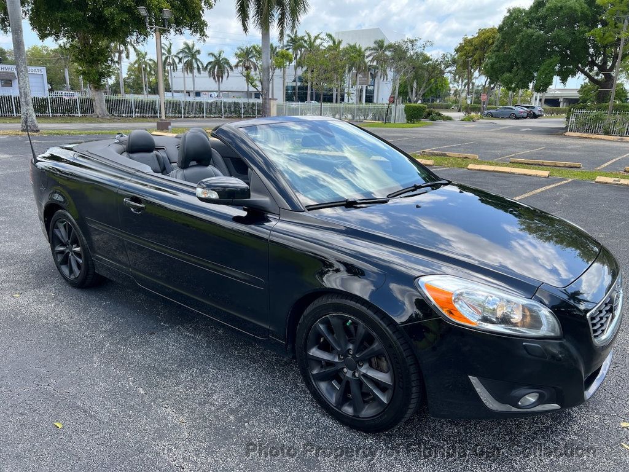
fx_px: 472
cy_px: 236
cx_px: 314
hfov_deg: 67.3
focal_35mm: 26
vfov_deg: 53.1
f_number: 1.5
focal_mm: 5.7
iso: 50
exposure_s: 1/1224
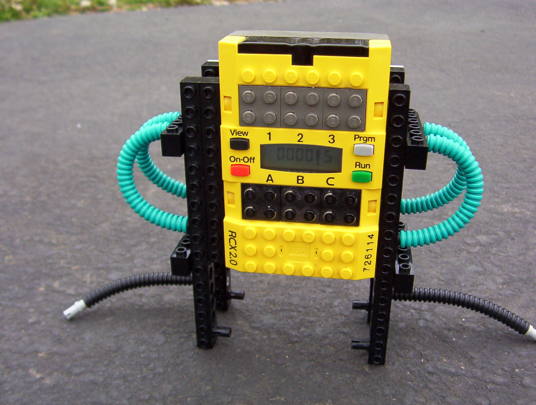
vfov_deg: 39.8
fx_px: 559
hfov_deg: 51.2
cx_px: 268
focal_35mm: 36
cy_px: 202
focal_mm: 5.54
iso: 100
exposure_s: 1/441
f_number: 2.76
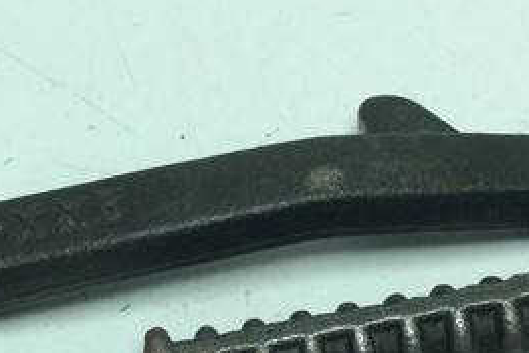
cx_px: 174
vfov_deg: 17.8
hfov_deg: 26.5
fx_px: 1117
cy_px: 301
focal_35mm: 76
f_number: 2.4
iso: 32
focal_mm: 3.3
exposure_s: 1/502
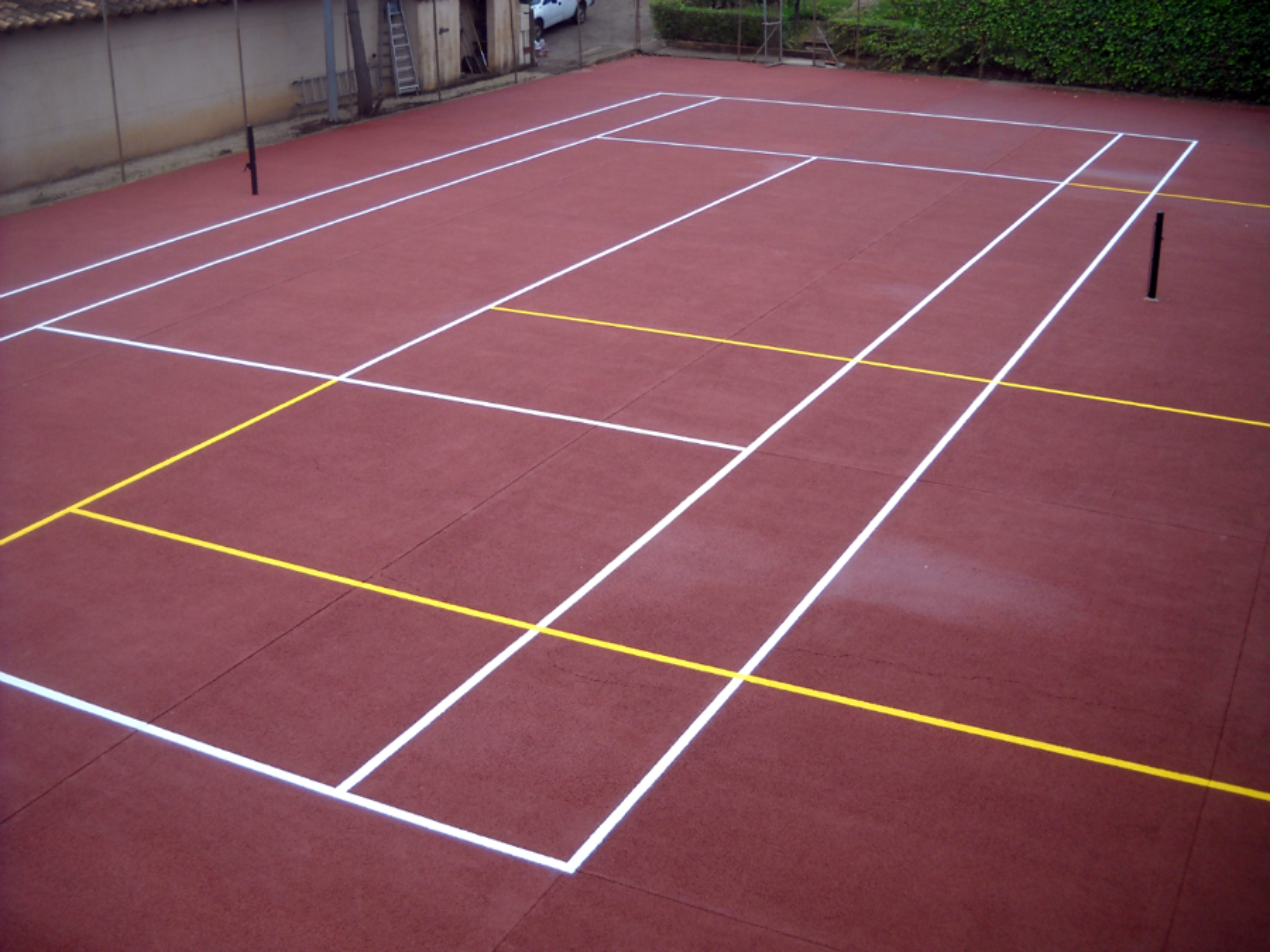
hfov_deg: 45.8
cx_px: 635
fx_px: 1504
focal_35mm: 41
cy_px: 476
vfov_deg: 35.1
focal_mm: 6.72
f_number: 5.5
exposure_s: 1/141
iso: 64
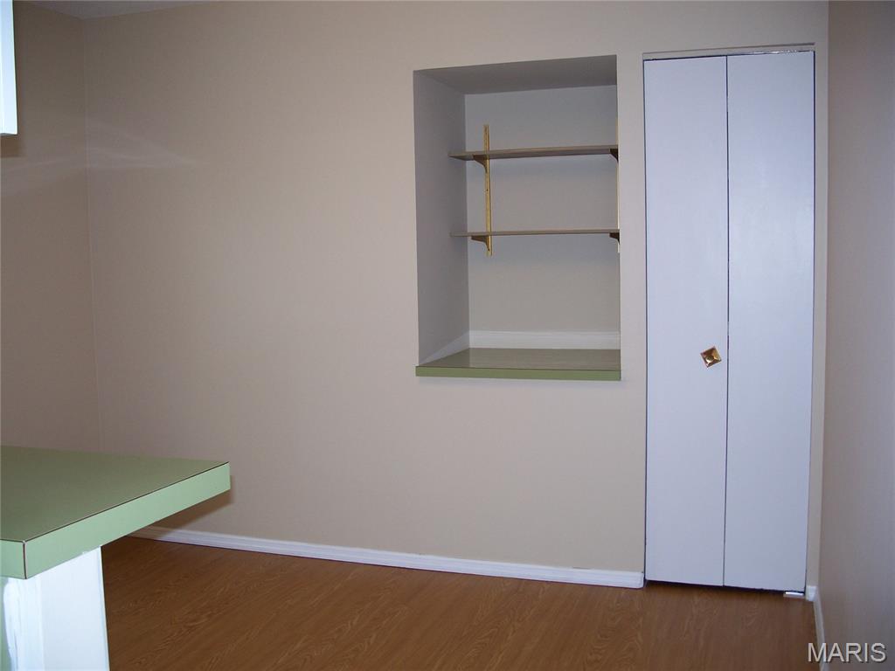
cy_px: 336
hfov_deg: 50.1
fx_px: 957
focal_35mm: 37
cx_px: 448
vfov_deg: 38.7
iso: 125
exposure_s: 1/60
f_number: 2.8
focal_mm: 7.8
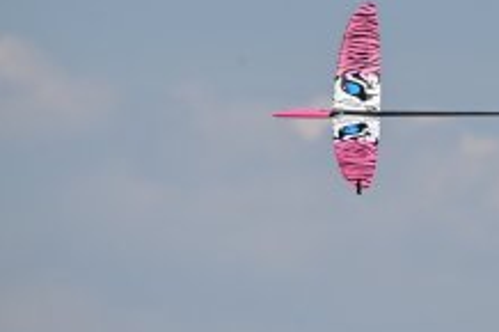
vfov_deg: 1.5
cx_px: 347
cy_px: 117
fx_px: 12645
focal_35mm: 913
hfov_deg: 2.3
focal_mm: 400
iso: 640
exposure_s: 1/4000
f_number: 8
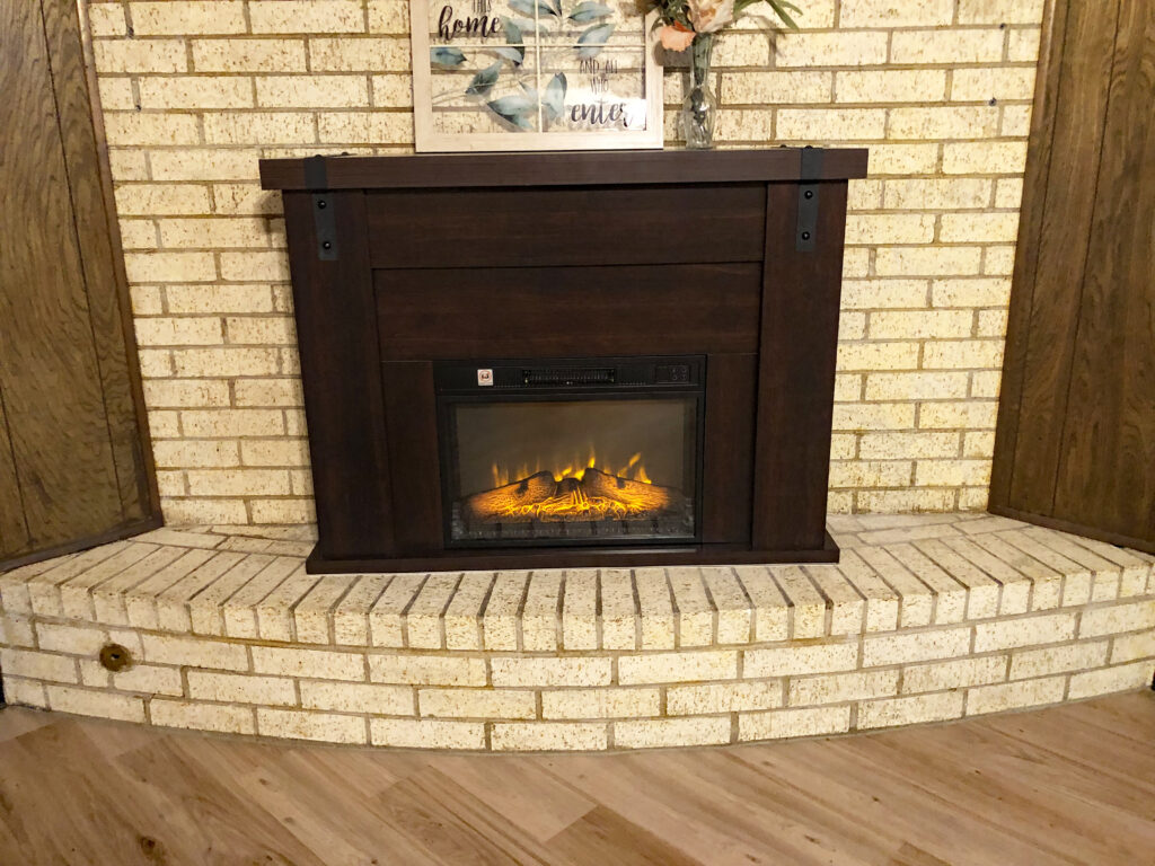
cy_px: 433
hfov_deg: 63.4
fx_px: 934
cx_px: 578
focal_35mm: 28
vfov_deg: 49.7
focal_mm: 3.99
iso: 100
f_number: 1.8
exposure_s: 1/5
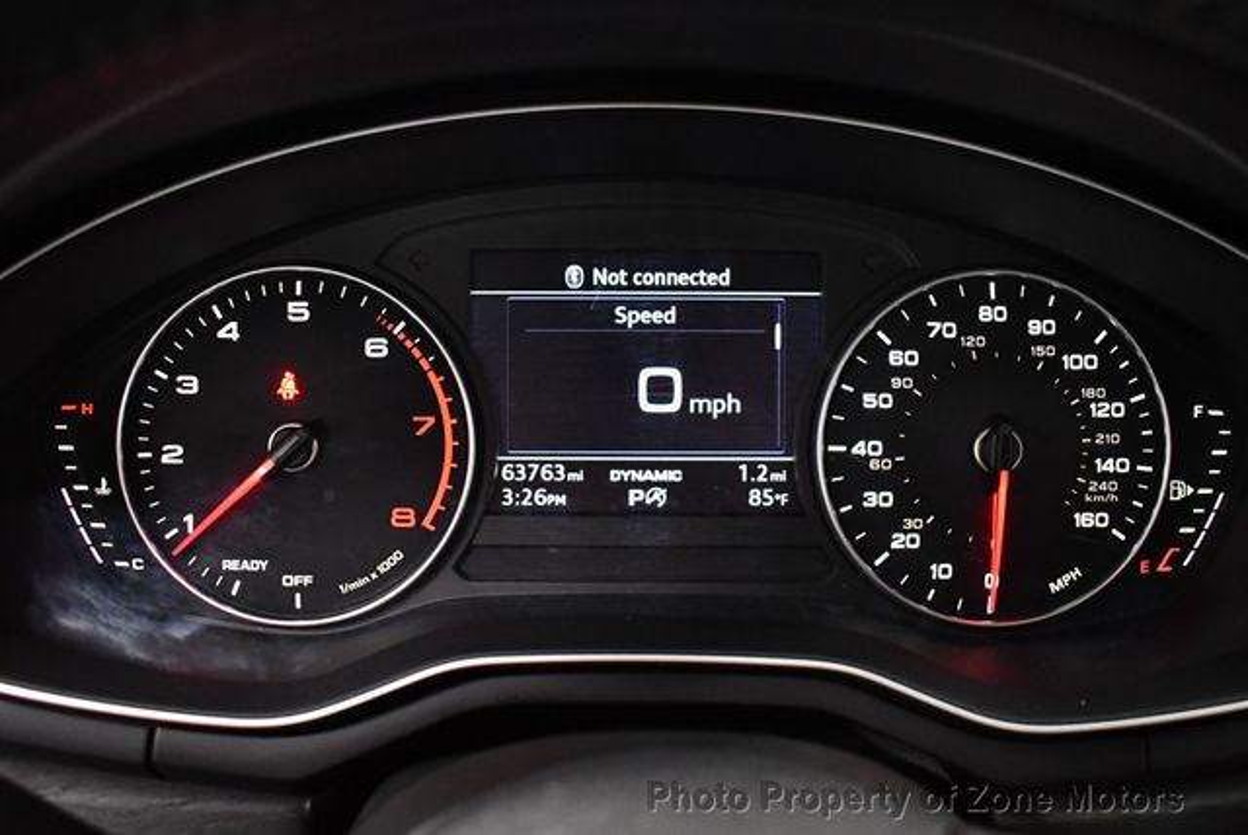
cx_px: 624
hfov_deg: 53.1
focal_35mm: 36
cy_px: 418
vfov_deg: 36.9
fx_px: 1249
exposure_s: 1/60
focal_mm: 18
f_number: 3.5
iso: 3200
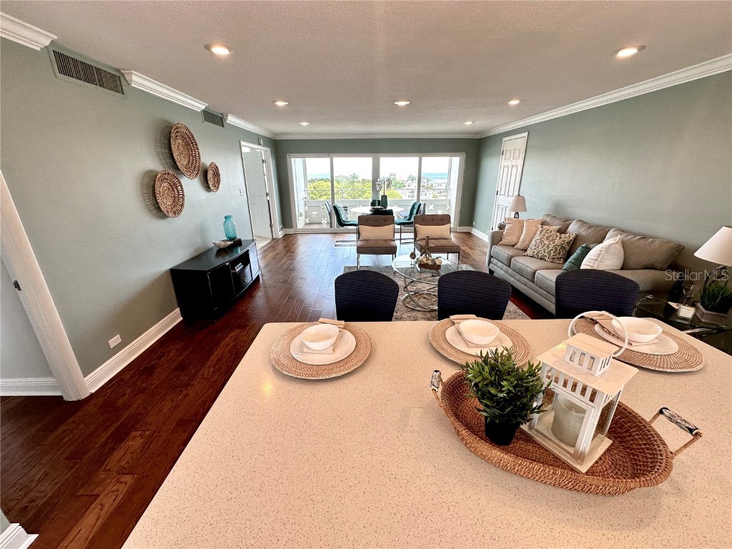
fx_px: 296
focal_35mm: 14
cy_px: 274
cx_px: 366
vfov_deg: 85.7
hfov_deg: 102.1
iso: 100
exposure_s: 1/120
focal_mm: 2.22
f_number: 2.2
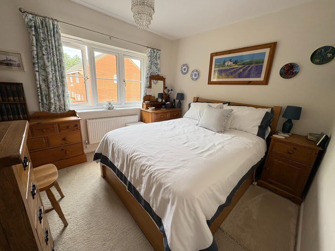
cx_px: 168
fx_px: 135
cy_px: 126
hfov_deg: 102.1
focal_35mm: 14
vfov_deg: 85.7
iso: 200
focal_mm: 2.22
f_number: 2.2
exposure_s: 1/99
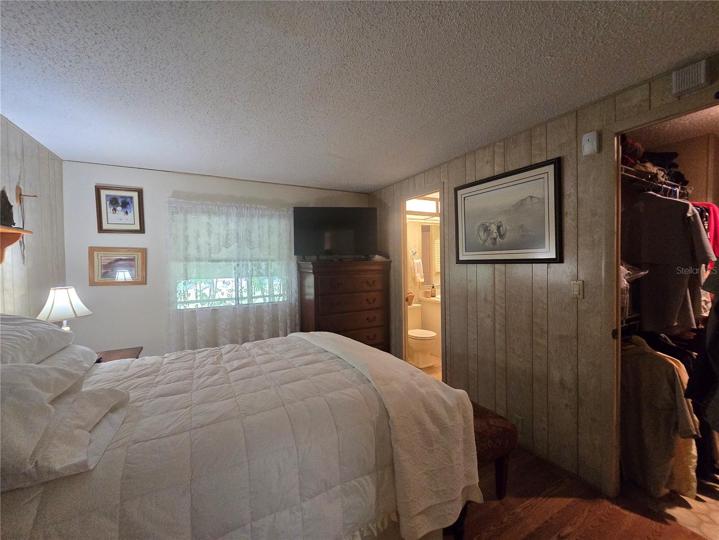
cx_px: 360
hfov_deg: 106.2
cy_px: 270
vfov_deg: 89.9
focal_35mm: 13
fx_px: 270
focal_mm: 2.2
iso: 500
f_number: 2.2
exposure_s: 1/60
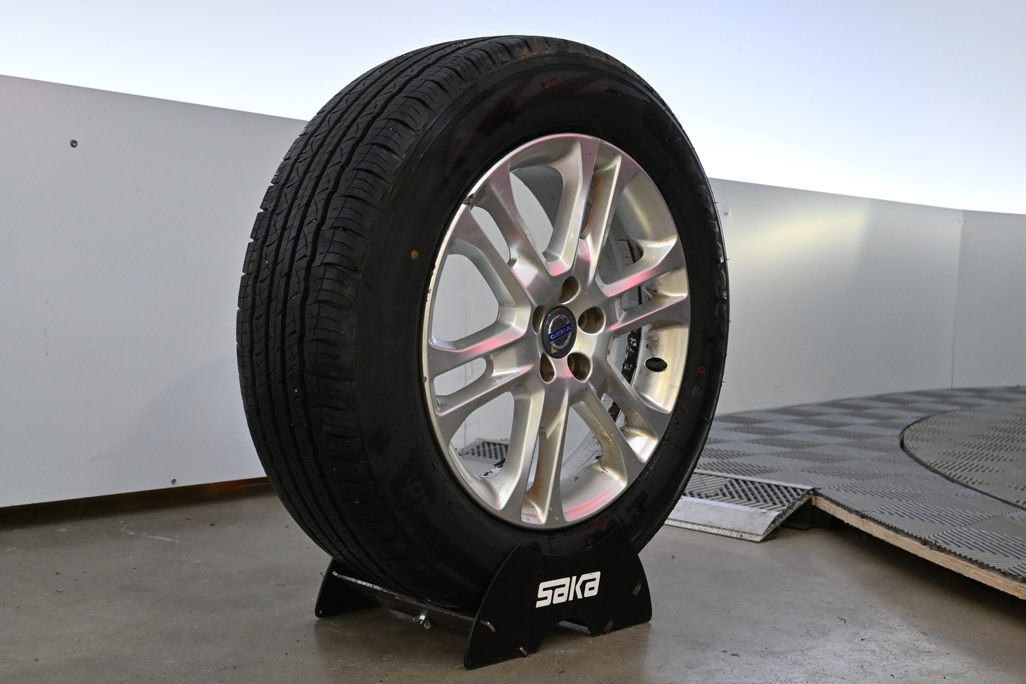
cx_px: 513
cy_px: 342
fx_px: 1240
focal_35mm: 44
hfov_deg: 45.0
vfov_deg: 30.8
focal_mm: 29
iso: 1400
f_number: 4.8
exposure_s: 1/50
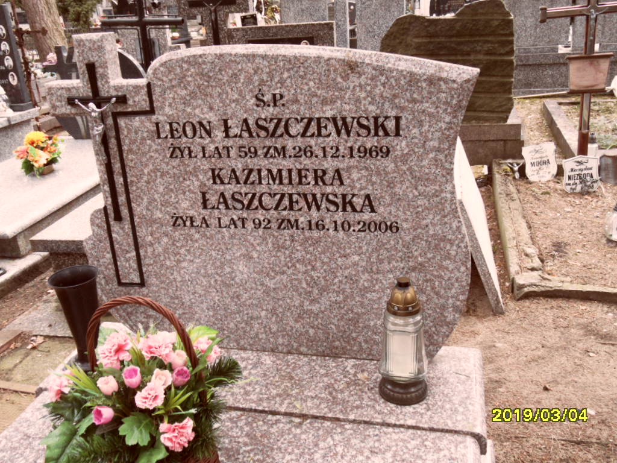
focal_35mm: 32
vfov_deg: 44.2
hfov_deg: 56.8
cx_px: 308
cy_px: 232
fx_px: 570
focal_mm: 5.3
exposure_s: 1/30
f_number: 3.4
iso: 160
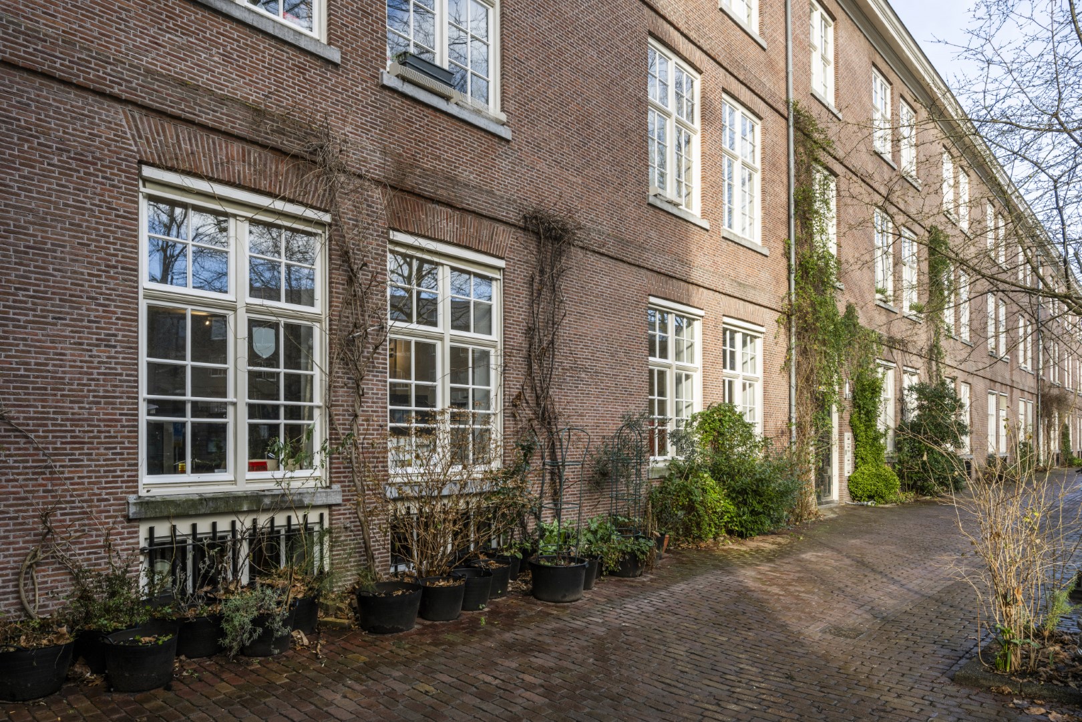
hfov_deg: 79.9
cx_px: 541
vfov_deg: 58.3
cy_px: 361
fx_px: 646
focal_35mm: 22
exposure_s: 1/50
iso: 100
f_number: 9
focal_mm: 21.5
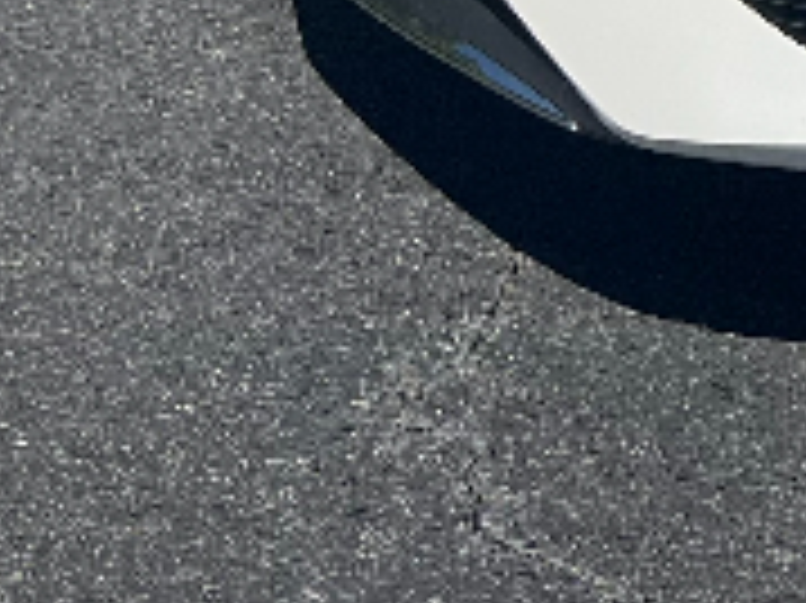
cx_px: 1995
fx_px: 3467
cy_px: -868
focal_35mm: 149
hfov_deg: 11.0
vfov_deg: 8.9
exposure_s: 1/11364
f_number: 1.5
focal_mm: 5.7
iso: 50
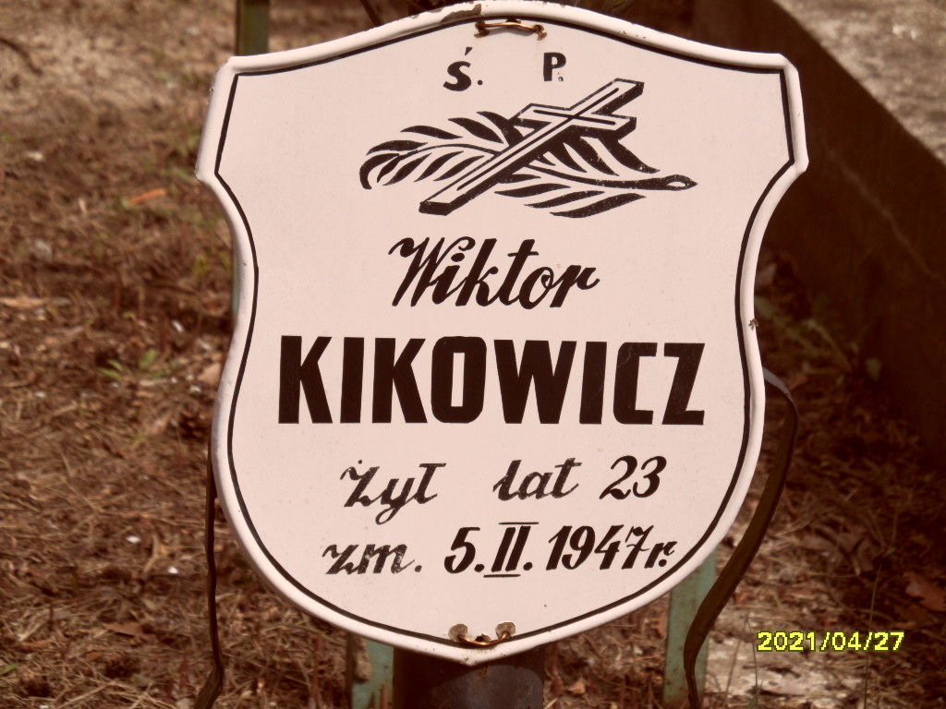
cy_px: 354
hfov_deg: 16.4
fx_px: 3279
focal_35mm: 120
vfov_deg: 12.3
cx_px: 473
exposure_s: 1/350
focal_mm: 20
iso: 80
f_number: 4.4
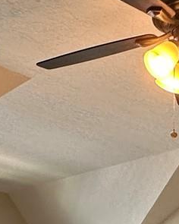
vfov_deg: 17.6
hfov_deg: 16.1
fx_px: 629
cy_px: 360
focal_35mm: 95
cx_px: 130
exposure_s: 1/60
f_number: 2.2
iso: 160
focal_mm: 2.22
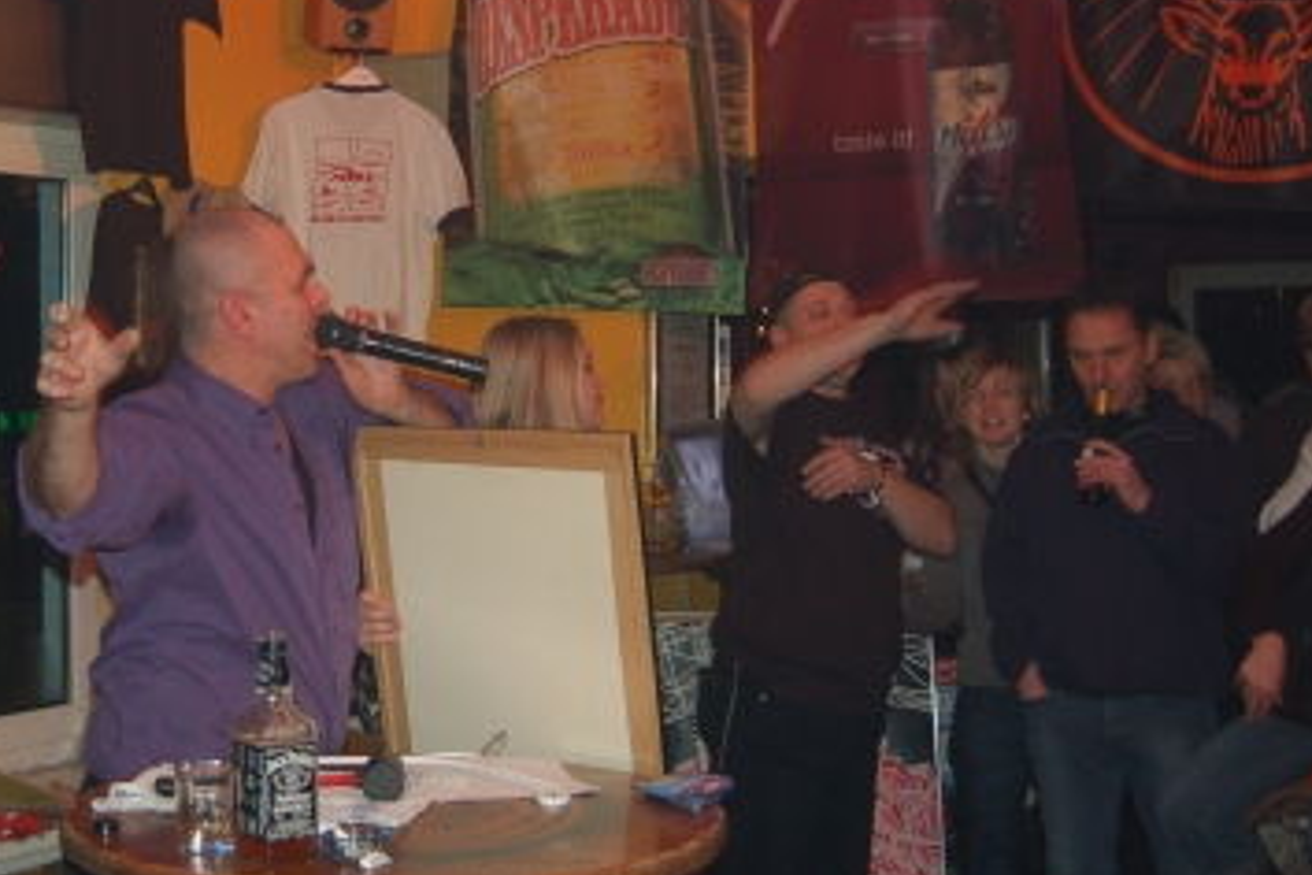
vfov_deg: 24.1
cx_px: 319
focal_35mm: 56
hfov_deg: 34.8
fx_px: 2041
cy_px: 330
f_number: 3.8
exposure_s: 1/60
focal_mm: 22
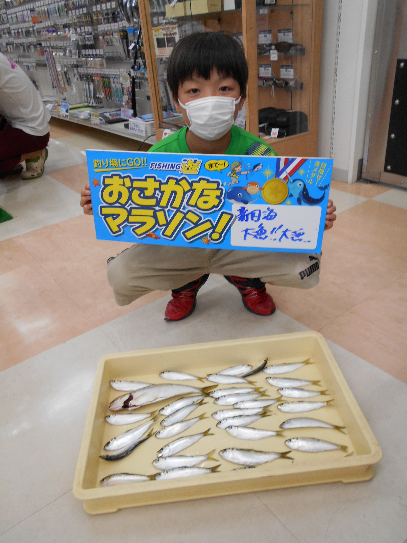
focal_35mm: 26
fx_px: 408
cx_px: 204
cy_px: 272
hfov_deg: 53.1
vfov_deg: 67.3
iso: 110
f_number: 3.2
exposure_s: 1/30
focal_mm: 4.6
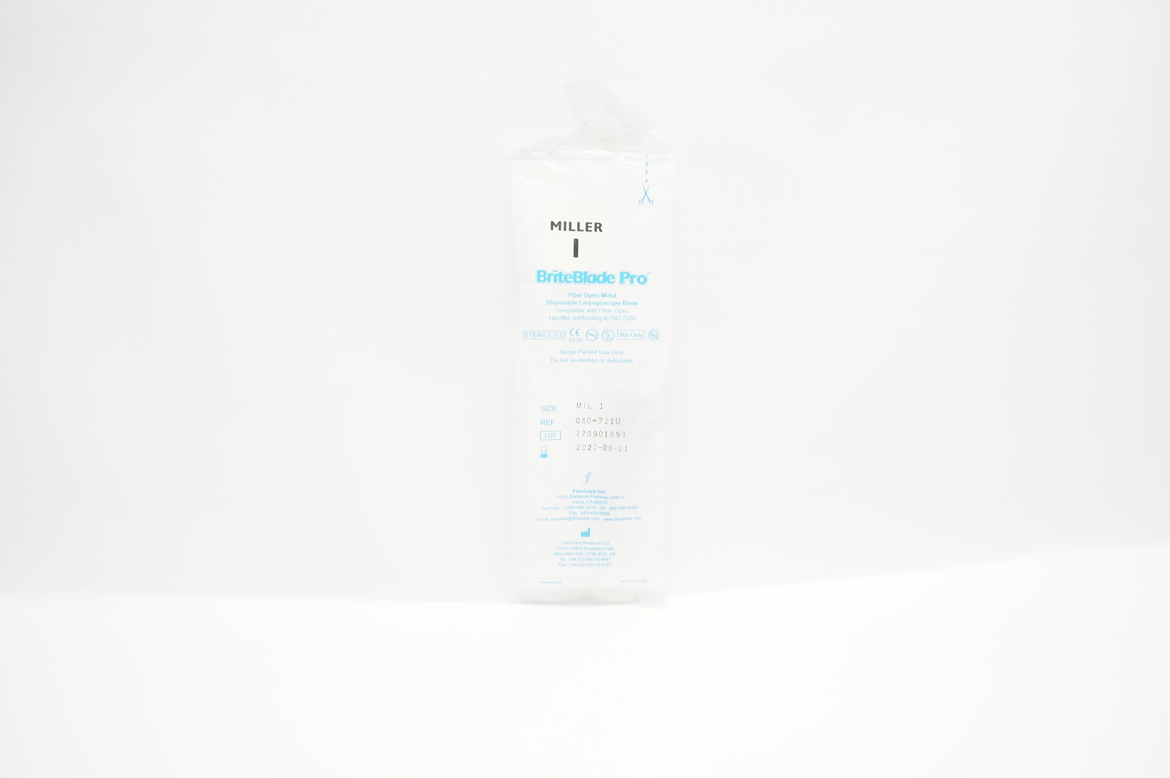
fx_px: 877
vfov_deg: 47.8
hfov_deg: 67.4
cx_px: 585
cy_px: 389
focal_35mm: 27
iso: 800
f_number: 5.6
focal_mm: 18
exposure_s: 1/60
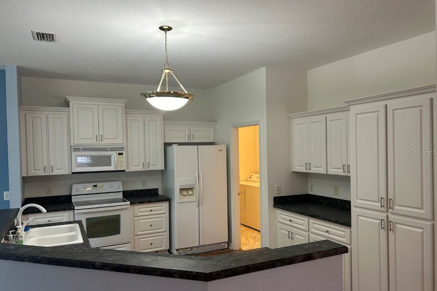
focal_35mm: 28
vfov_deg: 46.4
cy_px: 152
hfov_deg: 65.5
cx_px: 224
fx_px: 340
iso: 80
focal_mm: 5.7
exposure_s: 1/60
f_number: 1.5
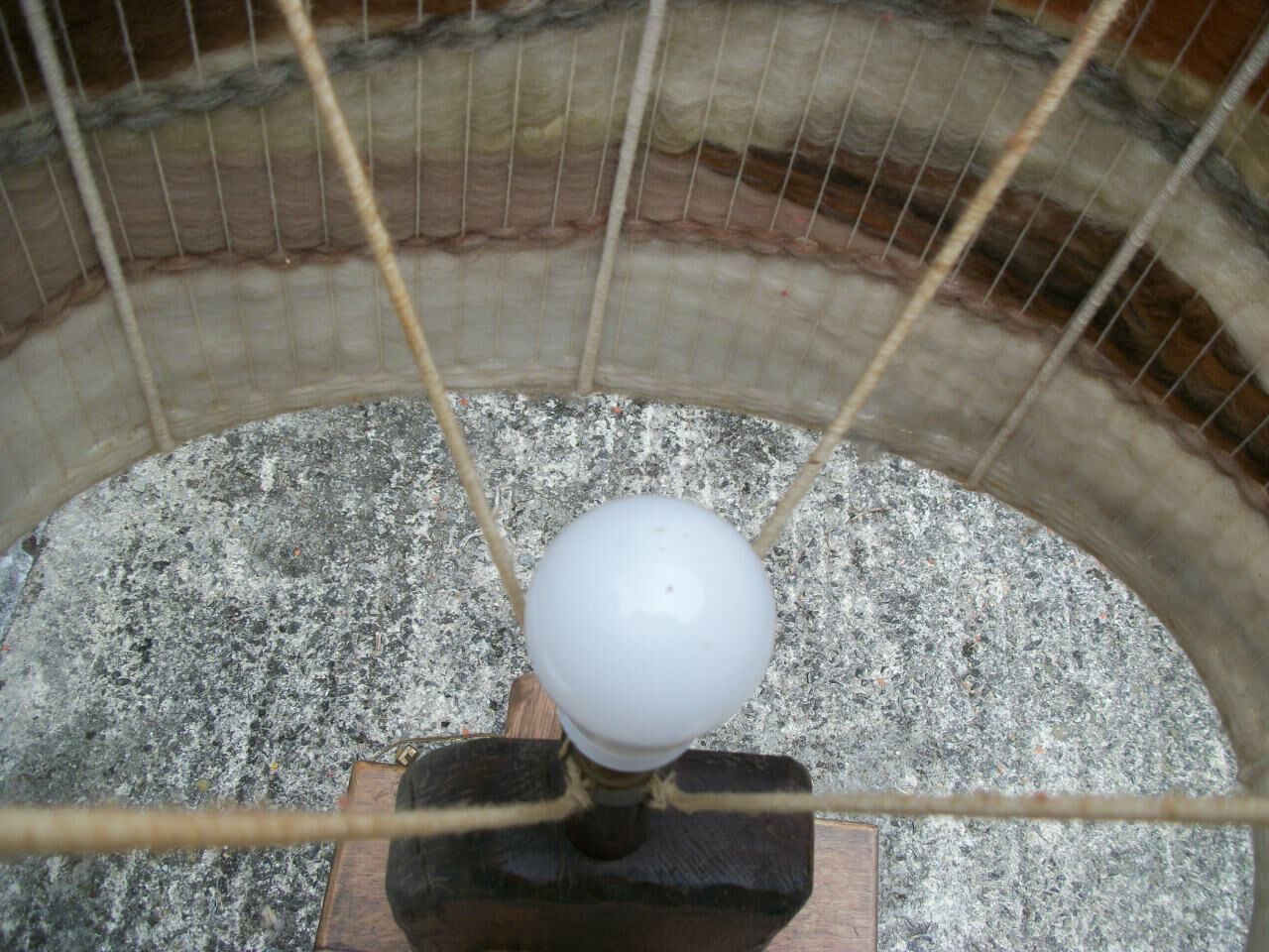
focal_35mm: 32
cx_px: 634
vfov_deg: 44.2
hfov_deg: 56.8
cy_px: 476
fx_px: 1173
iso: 80
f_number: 2.9
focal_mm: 5.7
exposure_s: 1/160
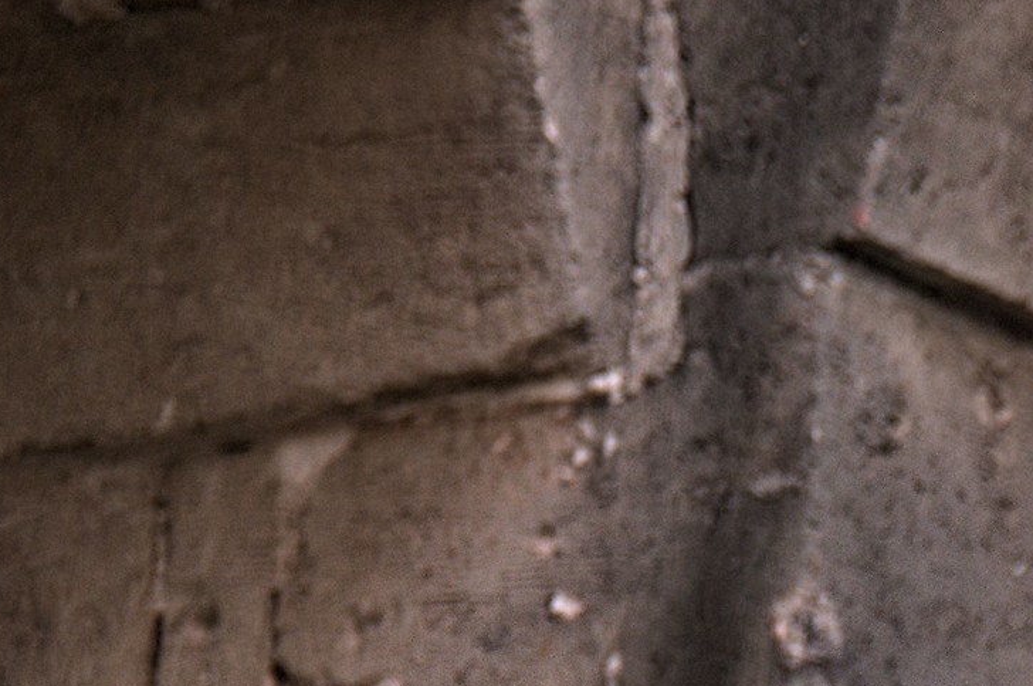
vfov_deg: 1.6
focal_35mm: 866
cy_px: 1052
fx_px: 24801
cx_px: 1557
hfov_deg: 2.4
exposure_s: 1/100
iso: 900
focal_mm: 175
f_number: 5.6
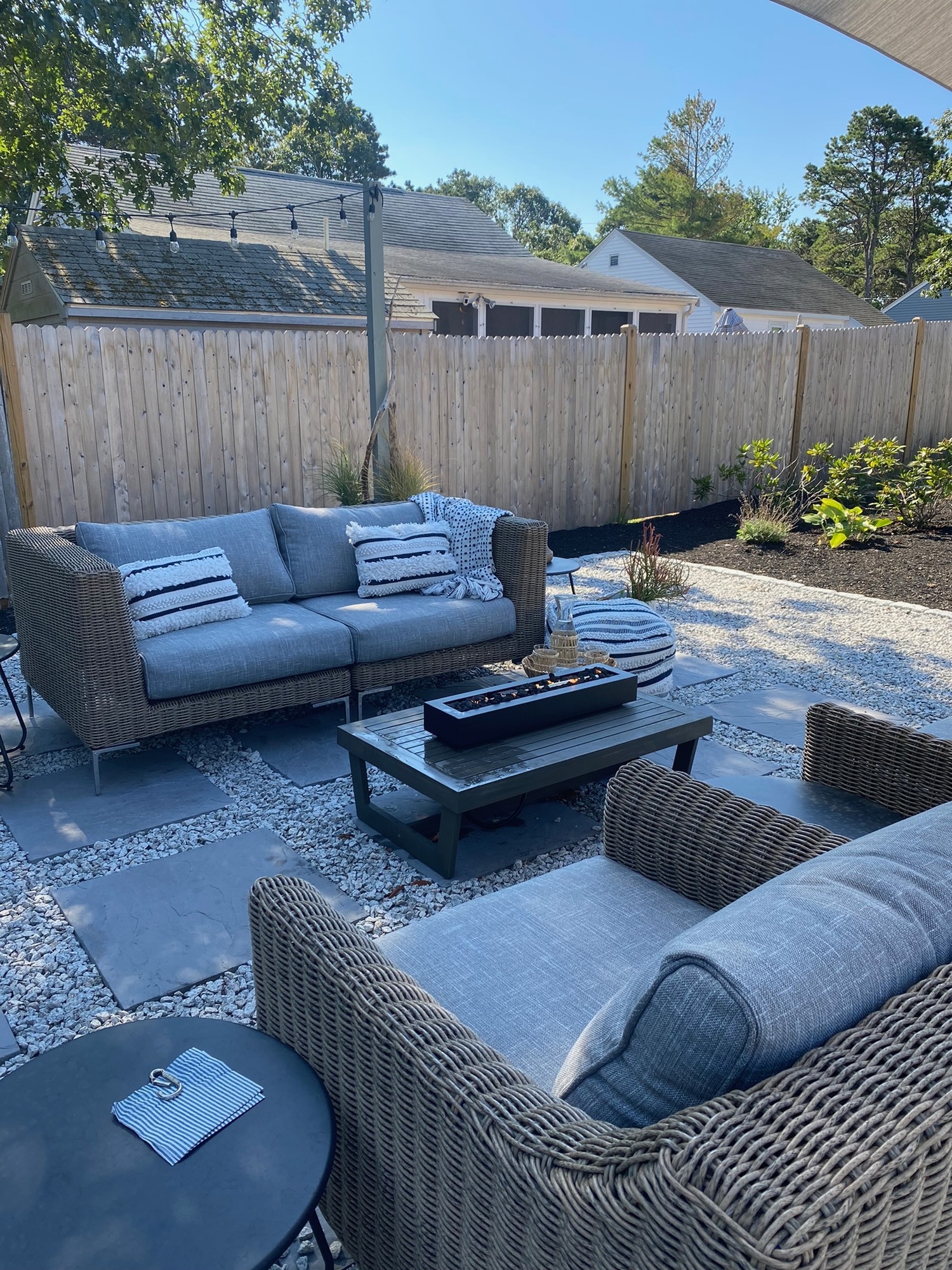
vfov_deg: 67.3
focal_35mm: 26
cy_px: 635
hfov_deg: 53.1
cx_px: 476
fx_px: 953
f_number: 1.8
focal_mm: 4.25
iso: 32
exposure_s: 1/606
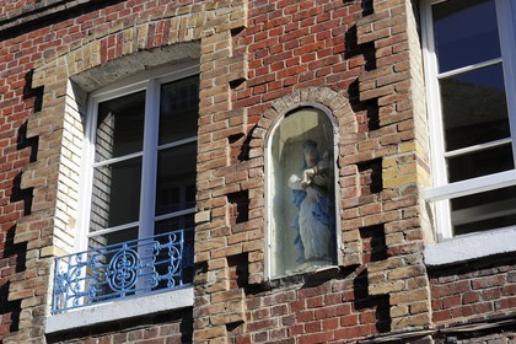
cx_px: 258
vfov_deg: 19.5
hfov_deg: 28.8
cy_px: 172
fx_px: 1003
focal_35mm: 70
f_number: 11
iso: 200
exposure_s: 1/200
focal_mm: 70
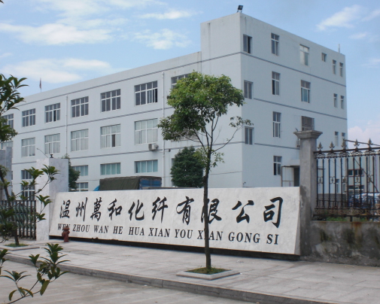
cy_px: 166
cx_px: 186
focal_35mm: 47
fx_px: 529
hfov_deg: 39.5
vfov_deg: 32.1
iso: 64
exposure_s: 1/320
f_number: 5.6
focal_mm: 6.3
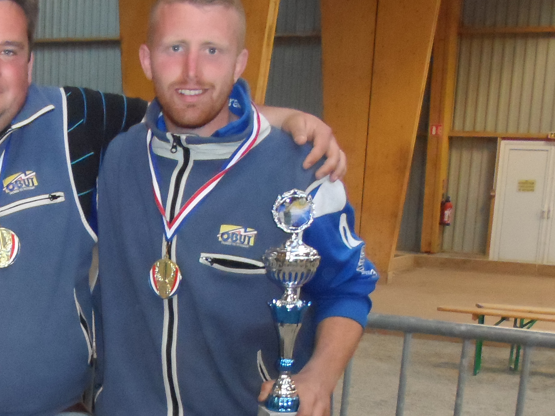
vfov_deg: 19.1
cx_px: 53
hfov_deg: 25.2
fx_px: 1202
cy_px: 406
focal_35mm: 75
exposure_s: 1/45
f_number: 3.4
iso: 640
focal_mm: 5.3
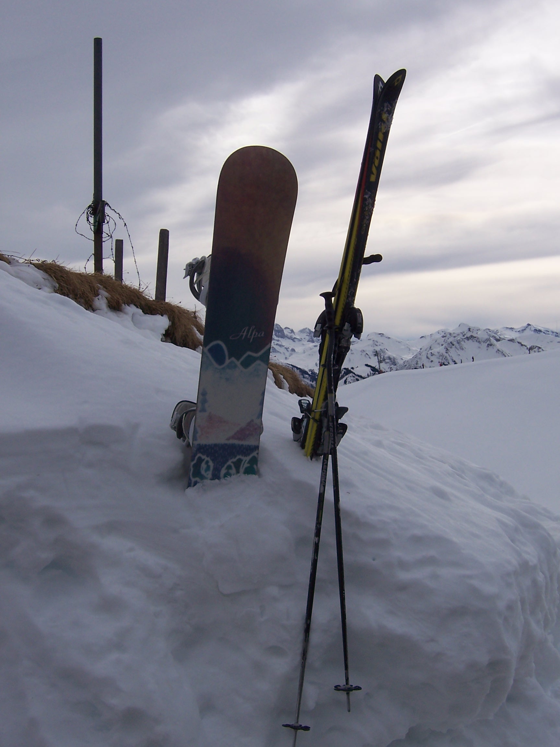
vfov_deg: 42.9
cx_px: 280
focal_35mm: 44
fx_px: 949
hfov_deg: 32.9
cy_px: 374
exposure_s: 1/1000
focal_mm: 7.3
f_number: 5.6
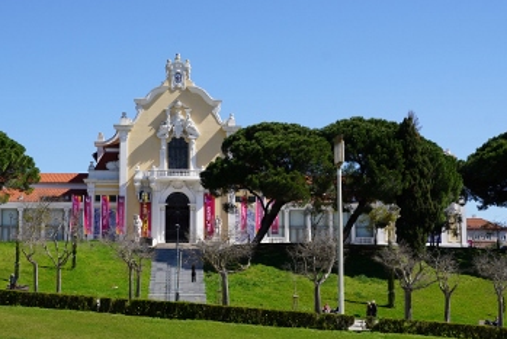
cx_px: 228
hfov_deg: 29.8
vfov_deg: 20.1
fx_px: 953
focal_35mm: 68
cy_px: 179
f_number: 11
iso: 100
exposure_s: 1/160
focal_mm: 35
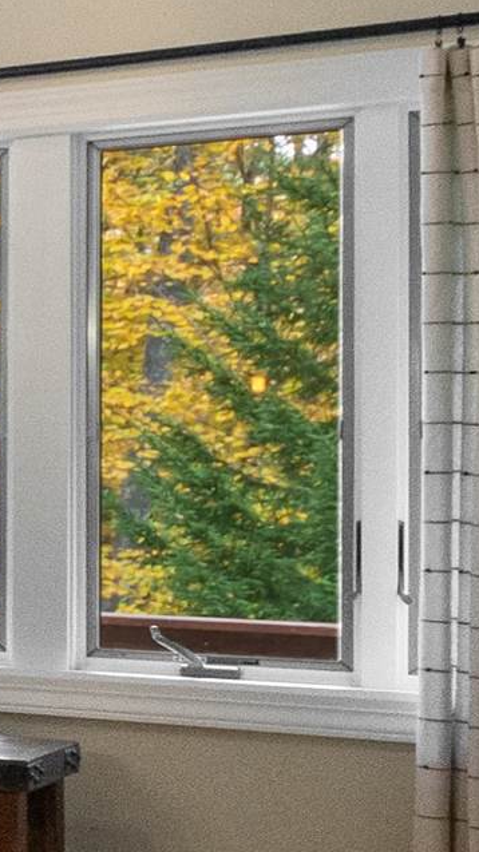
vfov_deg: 25.1
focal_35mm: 84
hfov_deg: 8.1
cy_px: 606
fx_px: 1898
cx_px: -1457
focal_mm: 8
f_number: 2.8
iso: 3200
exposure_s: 1/60
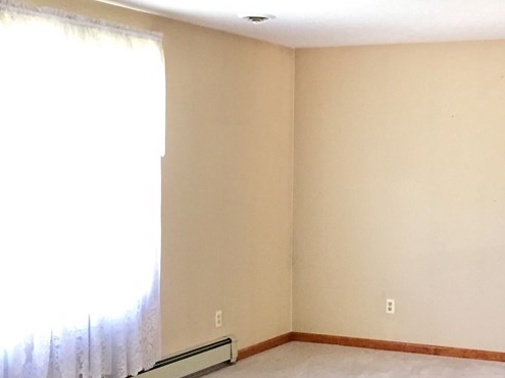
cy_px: 166
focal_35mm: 60
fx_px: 875
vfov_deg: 24.4
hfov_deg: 31.5
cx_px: 394
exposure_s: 1/30
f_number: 2.2
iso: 250
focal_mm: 4.15
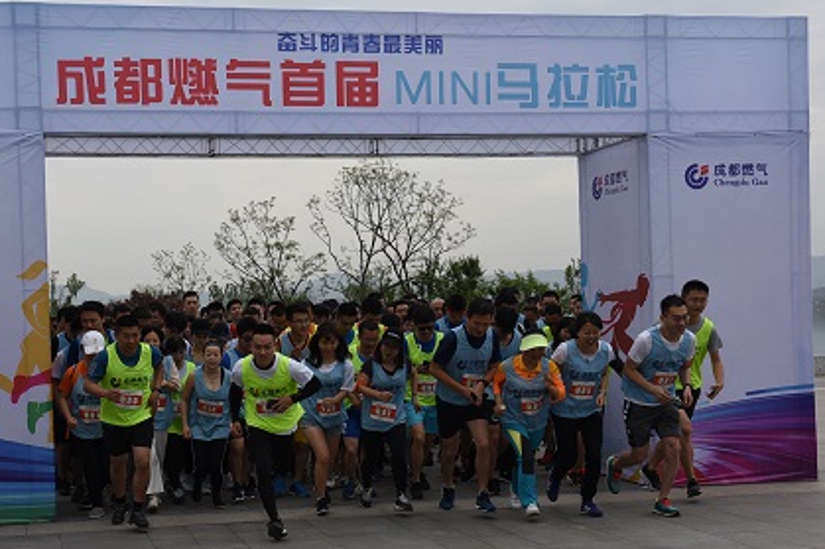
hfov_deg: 31.8
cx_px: 337
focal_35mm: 63
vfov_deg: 21.5
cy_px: 338
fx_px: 1443
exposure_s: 1/320
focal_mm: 44
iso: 100
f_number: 8
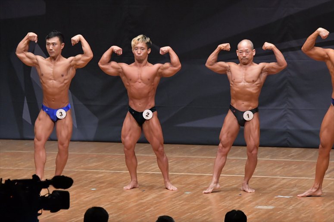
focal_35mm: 255
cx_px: 167
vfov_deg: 5.4
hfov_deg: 8.1
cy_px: 111
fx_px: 2365
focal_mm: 170
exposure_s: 1/400
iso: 6400
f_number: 5.6
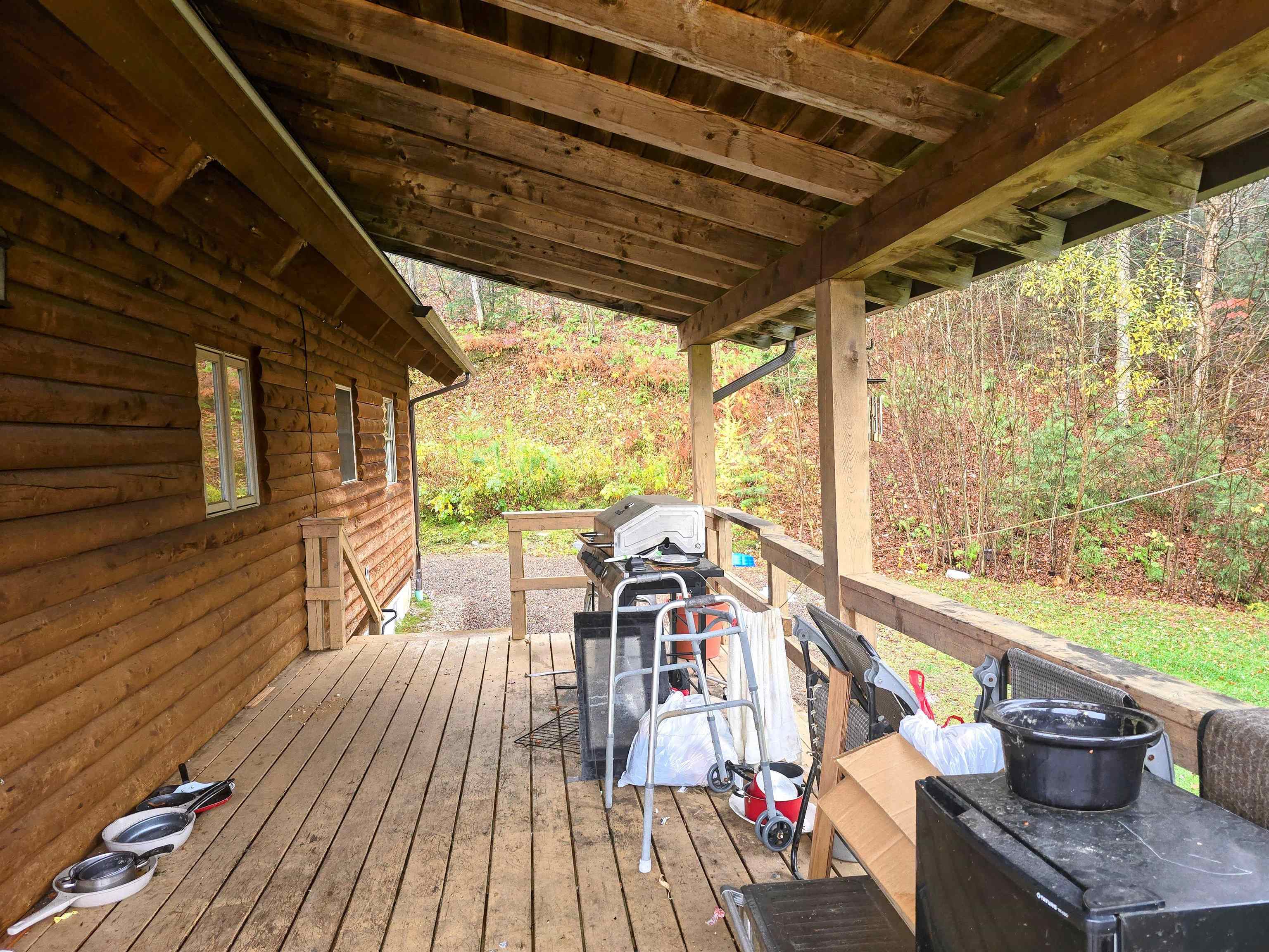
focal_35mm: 23
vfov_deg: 58.9
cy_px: 476
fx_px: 843
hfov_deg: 73.9
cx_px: 634
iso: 160
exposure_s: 1/24
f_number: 1.7
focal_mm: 6.3
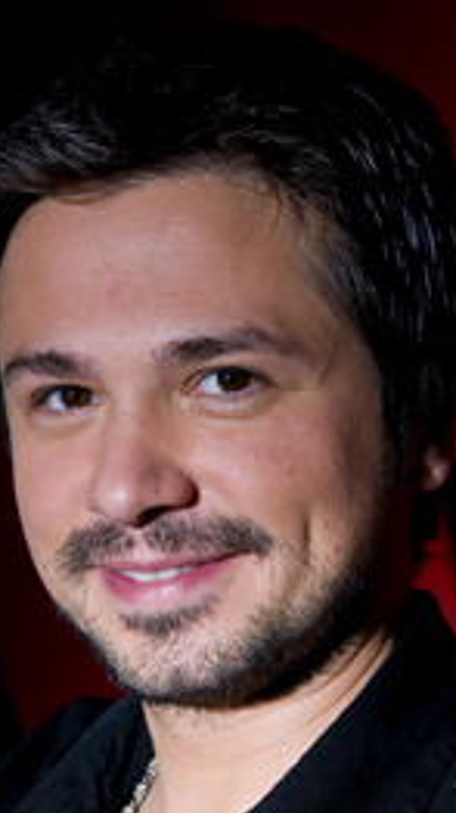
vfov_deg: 18.6
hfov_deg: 10.5
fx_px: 2477
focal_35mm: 115
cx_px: 130
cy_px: 406
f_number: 5.6
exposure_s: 1/125
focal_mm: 48
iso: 100
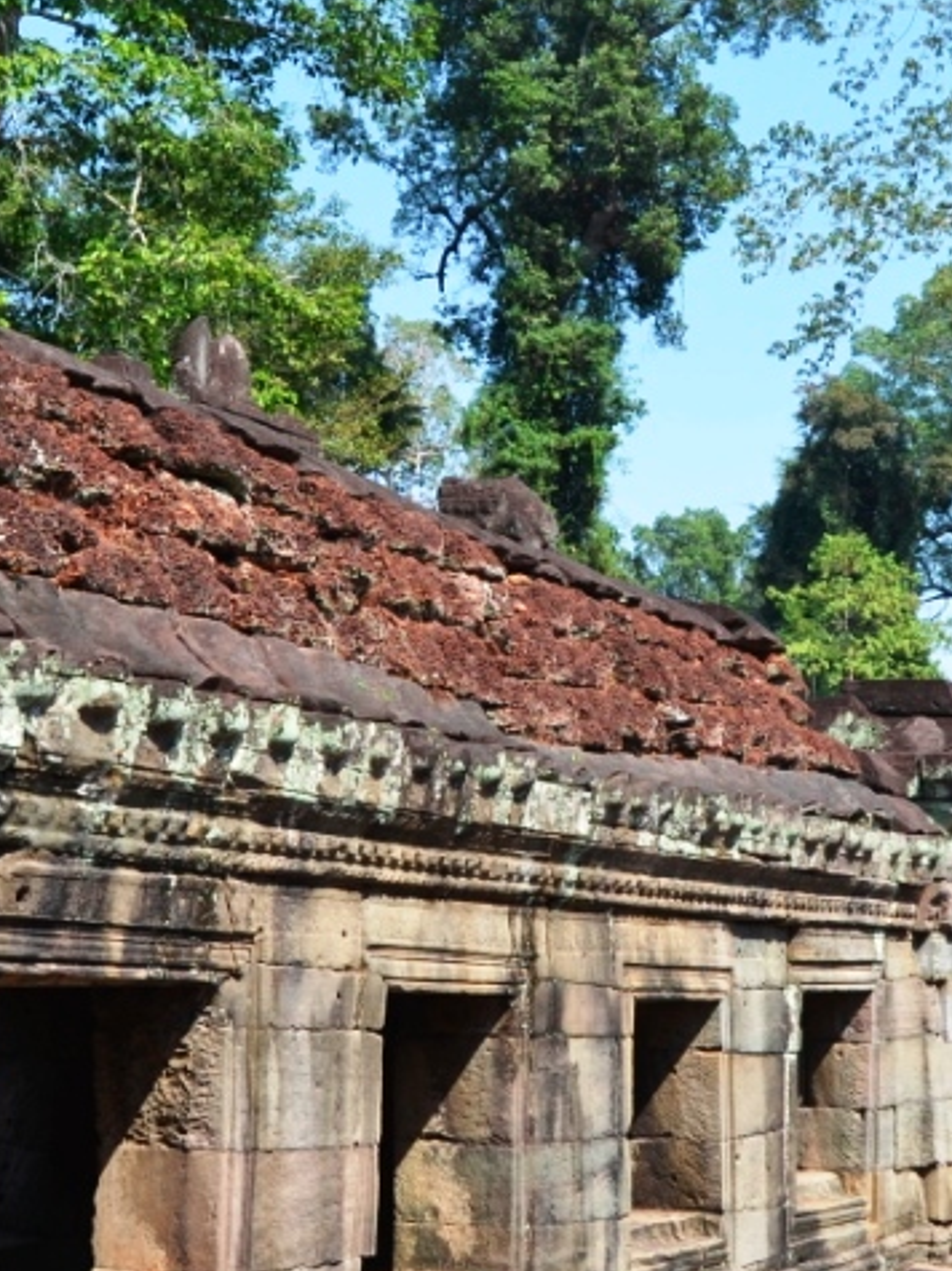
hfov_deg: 26.1
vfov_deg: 34.3
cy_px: 673
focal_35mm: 56
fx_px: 2054
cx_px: 529
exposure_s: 1/160
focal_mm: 18
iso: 100
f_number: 6.3
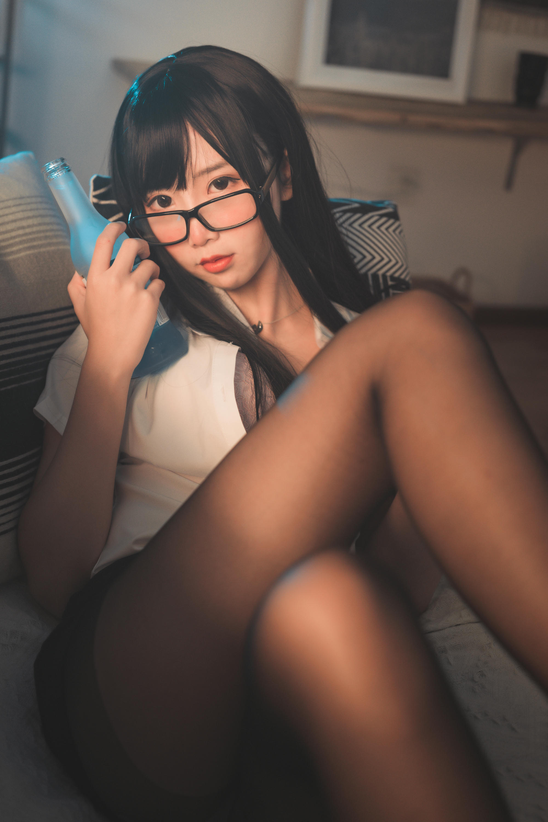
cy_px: 411
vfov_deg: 39.6
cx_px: 274
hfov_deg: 27.0
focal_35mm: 50
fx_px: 1142
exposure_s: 1/60
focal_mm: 50
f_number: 2.8
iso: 400
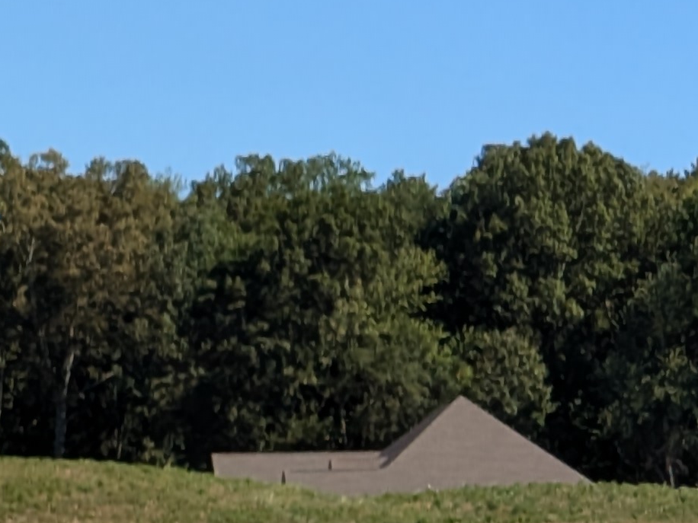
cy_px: 620
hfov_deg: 9.0
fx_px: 4315
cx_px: 1029
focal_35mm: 214
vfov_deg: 6.9
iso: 41
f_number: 1.7
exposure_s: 1/1812
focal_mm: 4.53
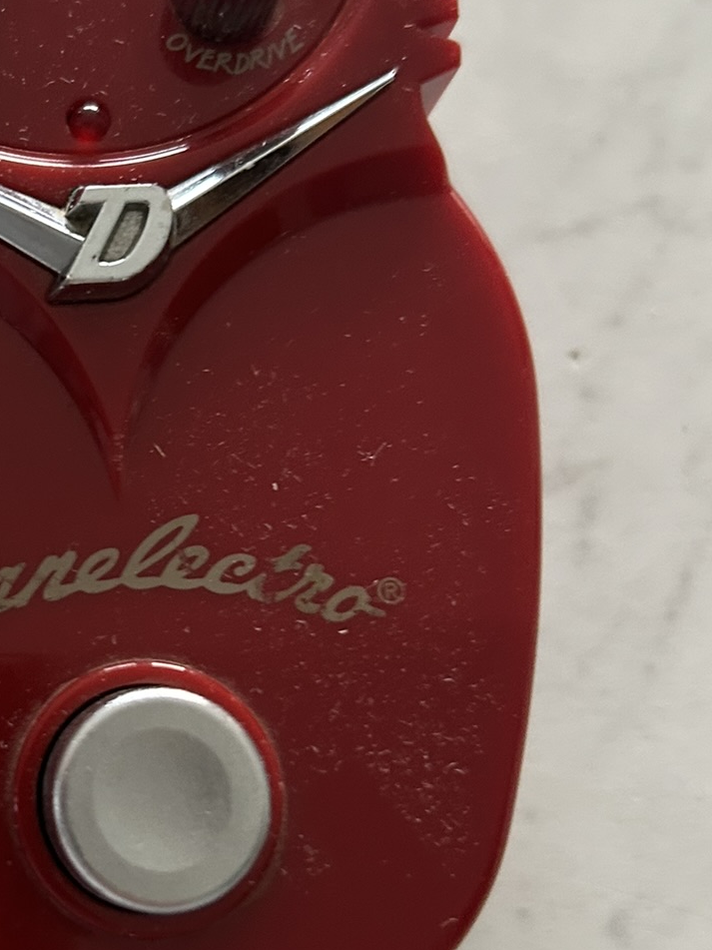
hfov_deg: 24.9
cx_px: 9
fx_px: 1536
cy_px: 499
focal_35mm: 56
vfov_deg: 34.3
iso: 250
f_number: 1.5
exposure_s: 1/60
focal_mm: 5.7
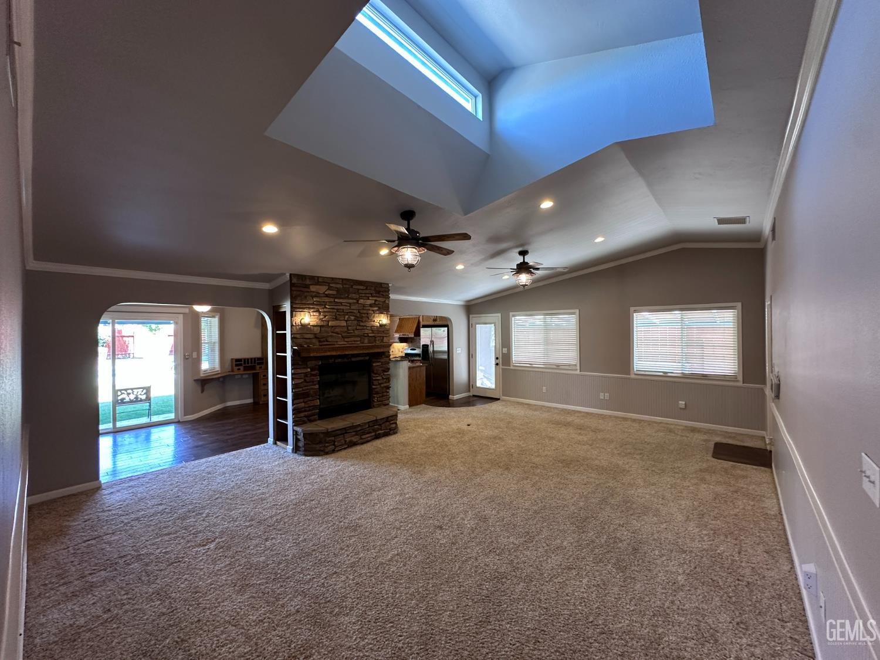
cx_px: 440
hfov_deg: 102.1
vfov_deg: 85.7
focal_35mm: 14
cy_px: 330
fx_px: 356
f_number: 2.2
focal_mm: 2.22
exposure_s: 1/60
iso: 200
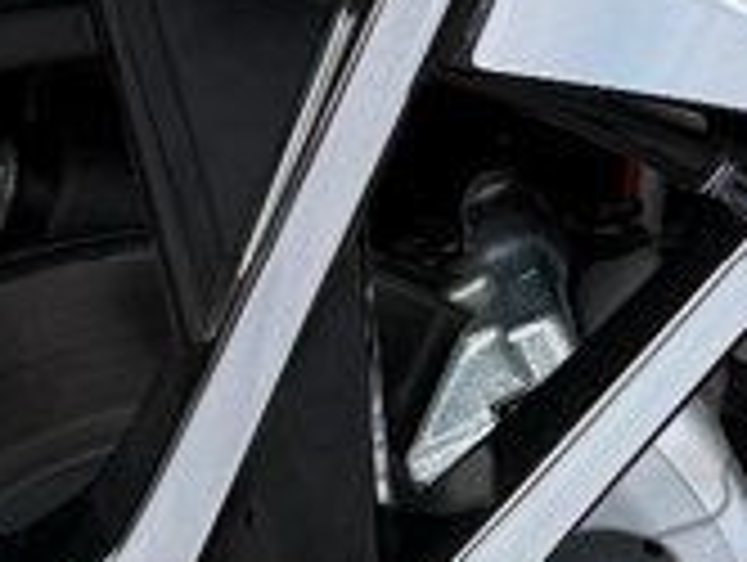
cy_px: 337
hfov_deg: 13.3
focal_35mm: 148
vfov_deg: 10.0
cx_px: 234
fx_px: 3198
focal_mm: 6.76
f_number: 1.78
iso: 80
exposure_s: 1/435
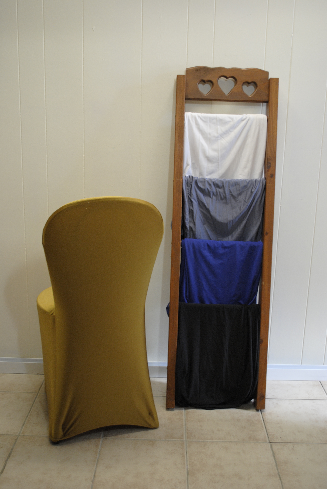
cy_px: 244
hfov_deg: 34.3
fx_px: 530
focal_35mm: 39
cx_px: 164
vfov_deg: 49.5
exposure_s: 1/25
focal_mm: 26
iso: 400
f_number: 4.2
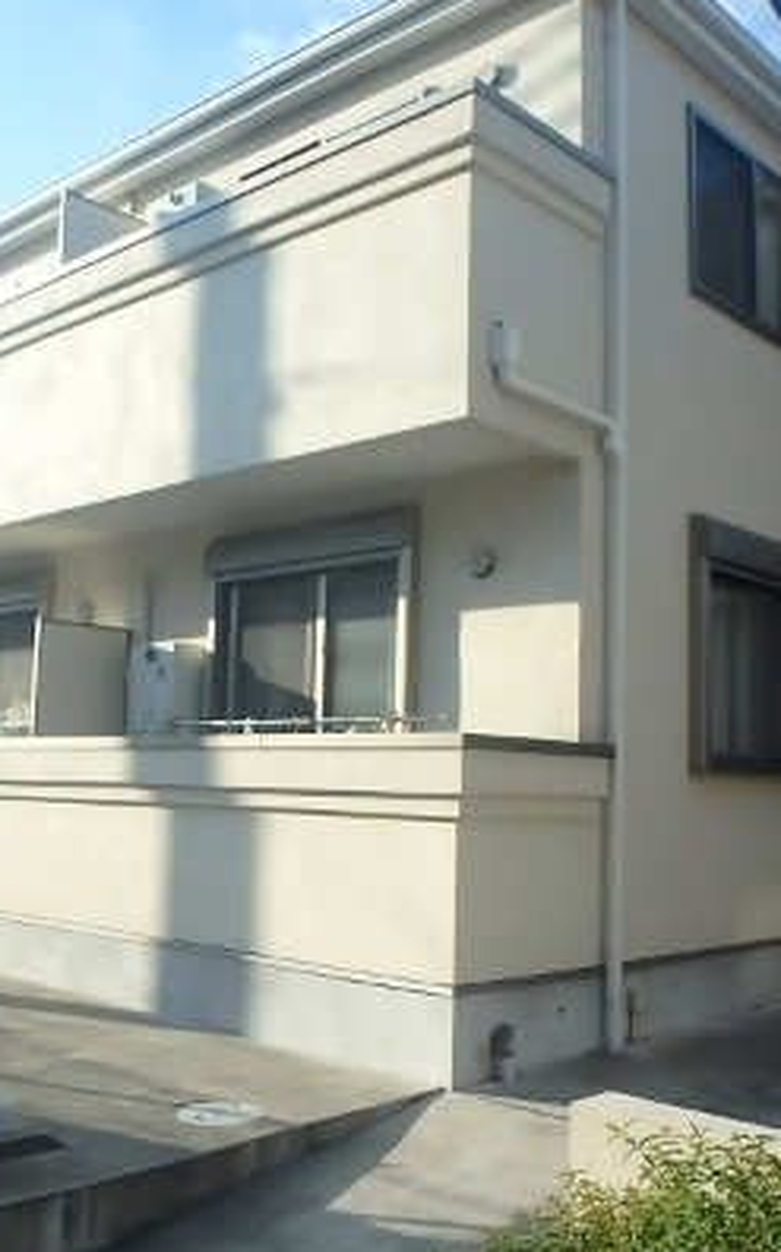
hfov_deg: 35.3
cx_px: 376
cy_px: 632
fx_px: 1228
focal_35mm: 36
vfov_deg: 54.0
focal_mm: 3.7
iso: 125
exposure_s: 1/500
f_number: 3.5
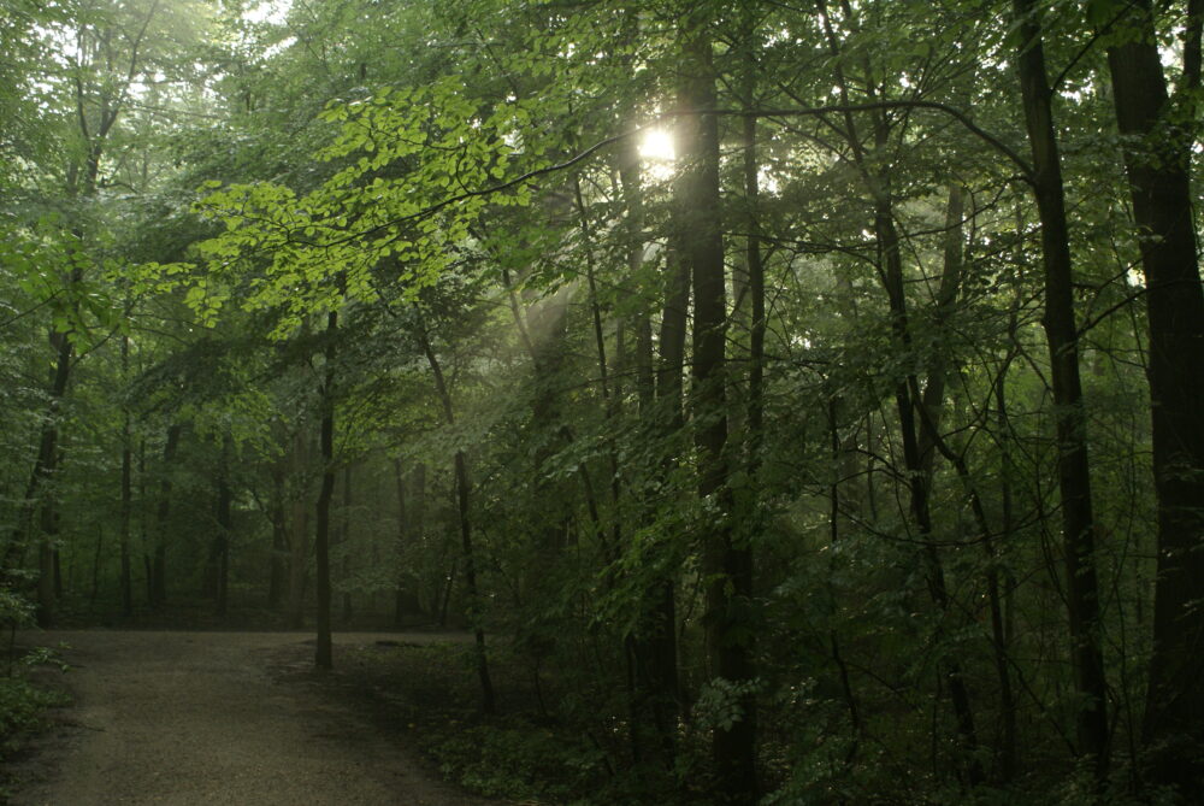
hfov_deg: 53.1
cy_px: 403
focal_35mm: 36
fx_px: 1205
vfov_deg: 37.0
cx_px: 602
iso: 200
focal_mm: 24
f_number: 4.5
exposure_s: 1/40
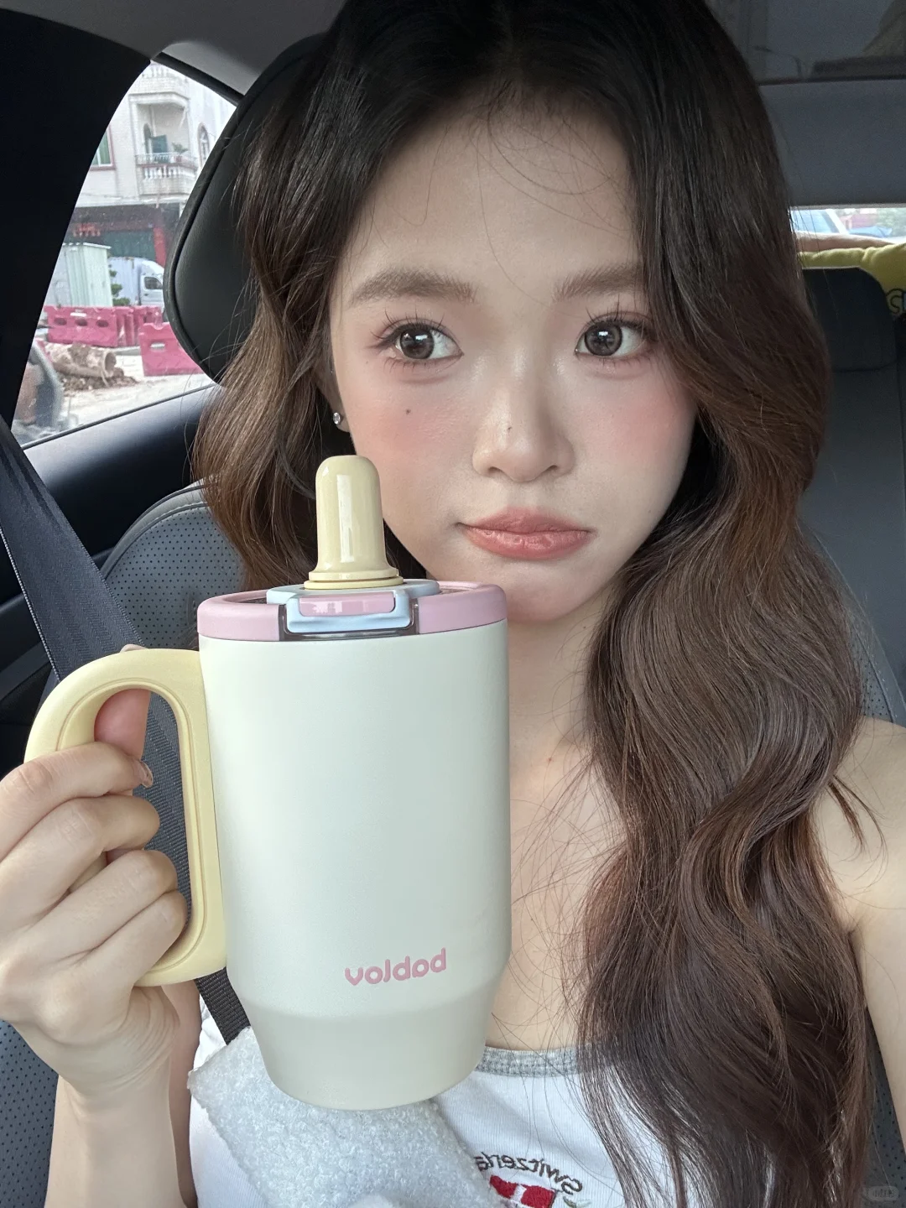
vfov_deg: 60.0
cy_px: 604
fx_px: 1047
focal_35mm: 30
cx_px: 453
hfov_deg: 46.8
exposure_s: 1/70
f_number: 1.9
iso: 80
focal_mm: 2.69
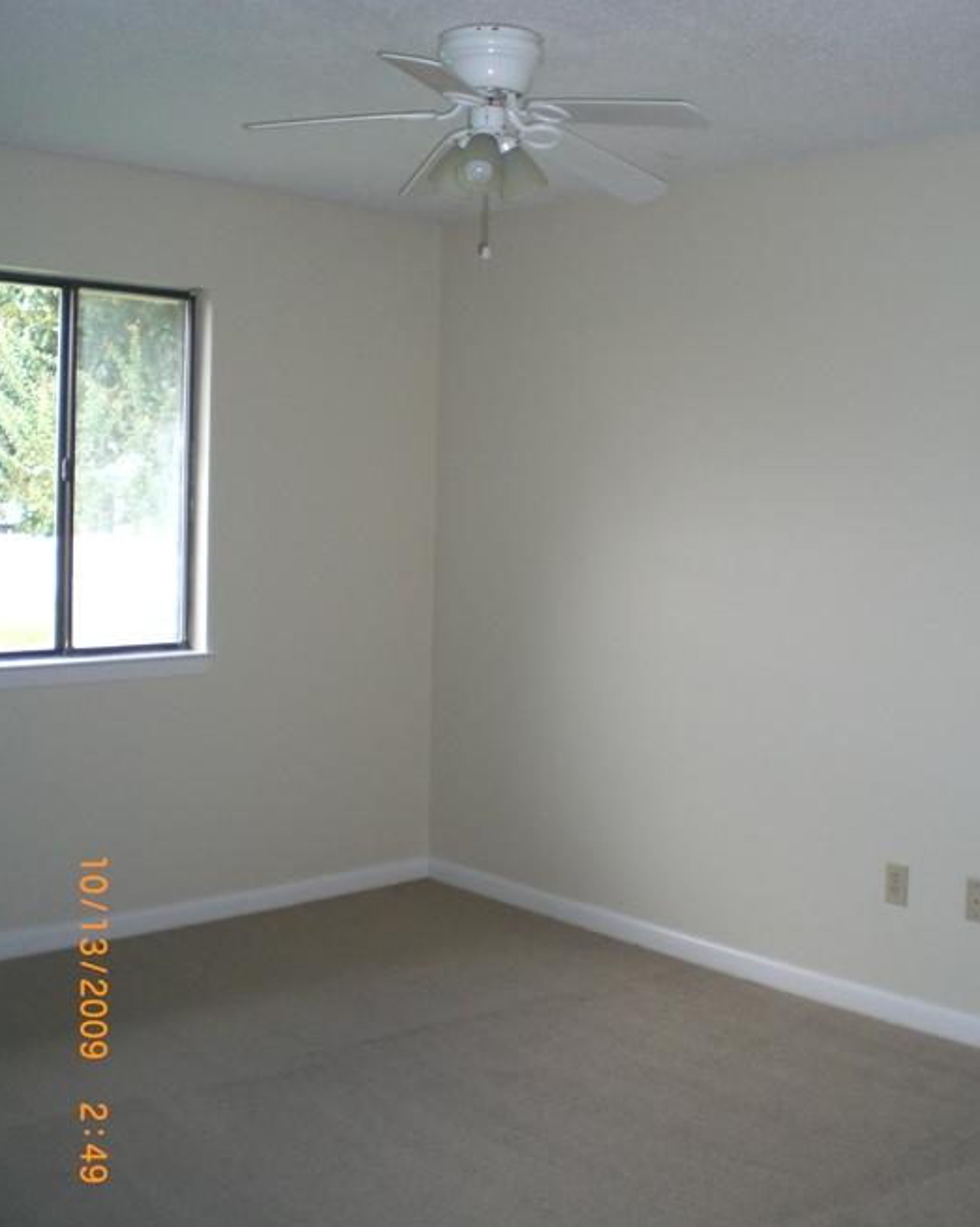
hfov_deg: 37.3
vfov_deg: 45.8
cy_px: 601
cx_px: 488
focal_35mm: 40
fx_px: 1451
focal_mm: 6.3
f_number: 3.1
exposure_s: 1/60
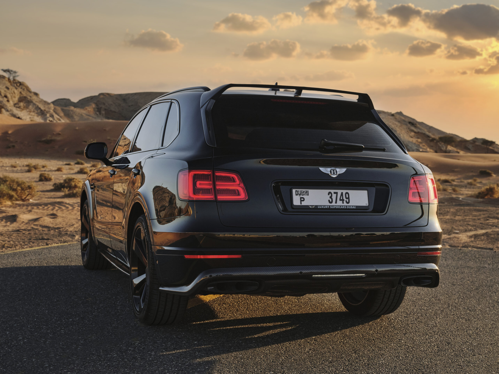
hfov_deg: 37.5
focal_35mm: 51
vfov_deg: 28.6
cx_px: 250
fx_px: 735
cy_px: 187
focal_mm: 64
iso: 800
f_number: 8
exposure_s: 1/640
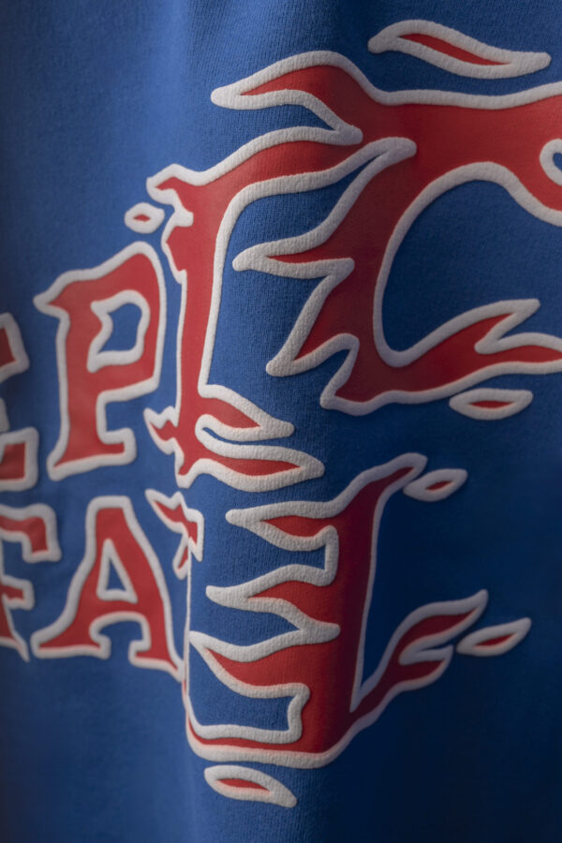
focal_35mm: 35
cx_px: 281
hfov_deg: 37.9
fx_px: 820
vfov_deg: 54.4
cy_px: 422
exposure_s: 1/200
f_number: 13
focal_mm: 35
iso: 200
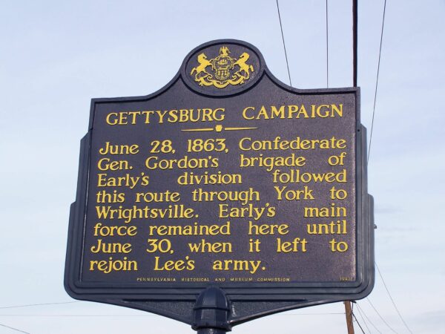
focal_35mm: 67
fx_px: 861
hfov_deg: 29.0
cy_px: 167
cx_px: 222
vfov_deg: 21.9
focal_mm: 11.1
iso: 64
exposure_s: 1/400
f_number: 3.2
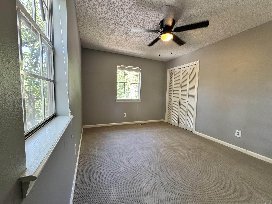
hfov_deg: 102.1
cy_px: 102
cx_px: 136
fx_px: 110
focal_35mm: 14
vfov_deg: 85.7
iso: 400
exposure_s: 1/60
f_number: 2.2
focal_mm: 2.22
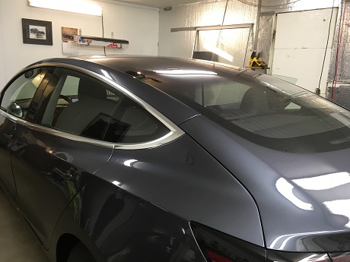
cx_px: 175
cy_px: 131
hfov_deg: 61.7
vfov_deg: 48.2
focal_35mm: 29
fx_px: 293
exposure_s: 1/30
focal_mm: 4.15
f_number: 2.2
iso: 64
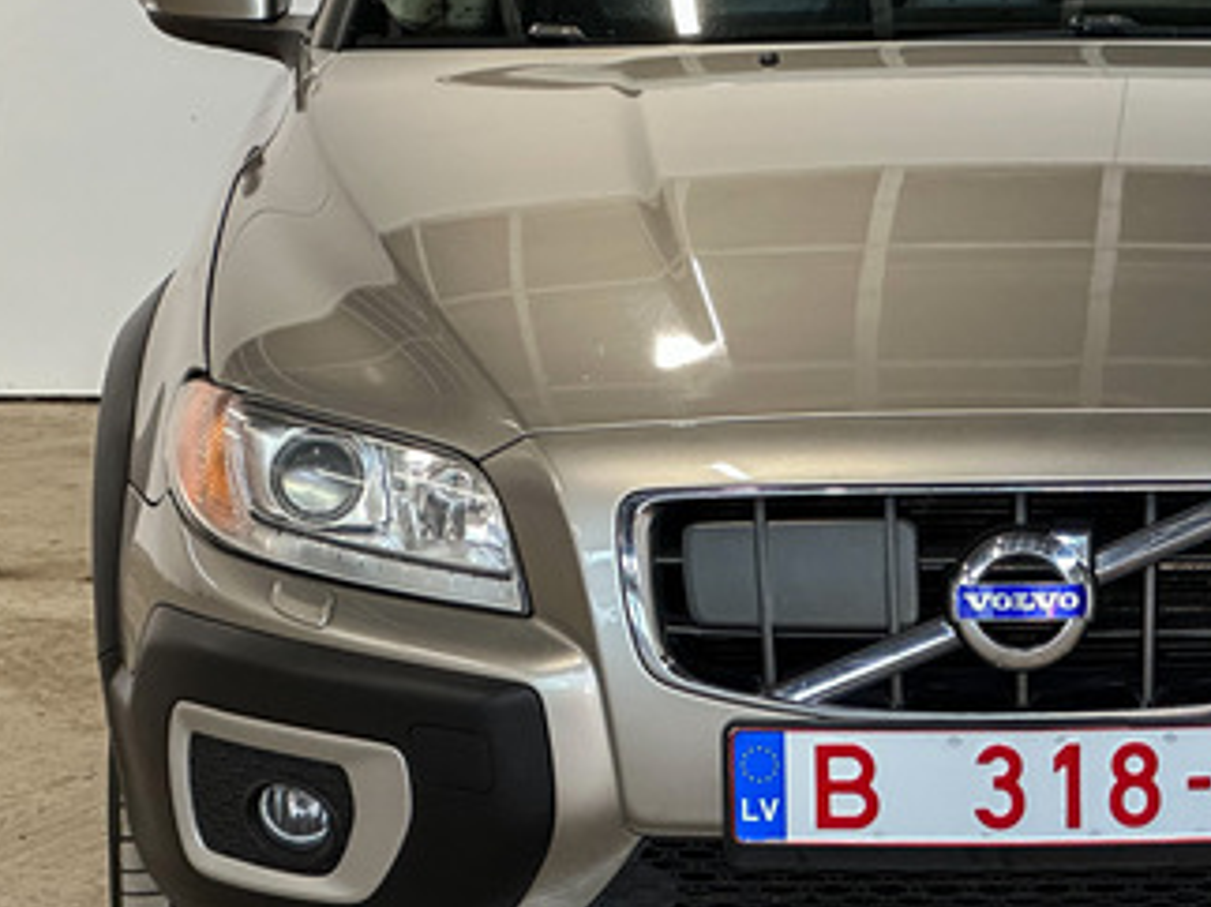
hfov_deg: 12.7
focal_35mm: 155
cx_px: 926
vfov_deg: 9.5
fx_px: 5420
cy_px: 202
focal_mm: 9
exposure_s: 1/50
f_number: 2.8
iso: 200
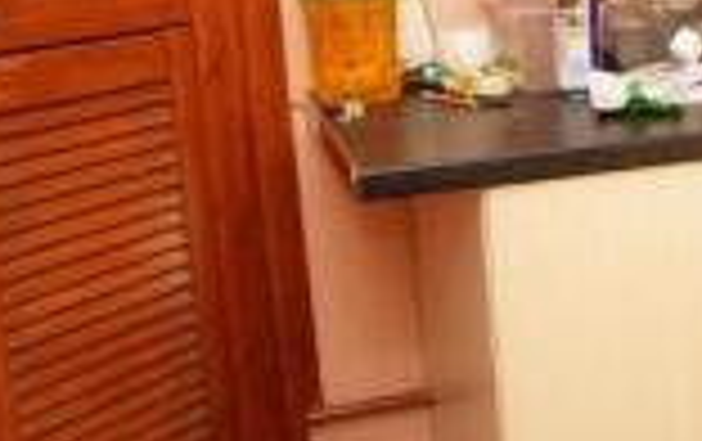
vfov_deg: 20.2
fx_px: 1226
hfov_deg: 26.5
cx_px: 940
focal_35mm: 64
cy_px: 97
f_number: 13
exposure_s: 1/60
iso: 3200
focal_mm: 10
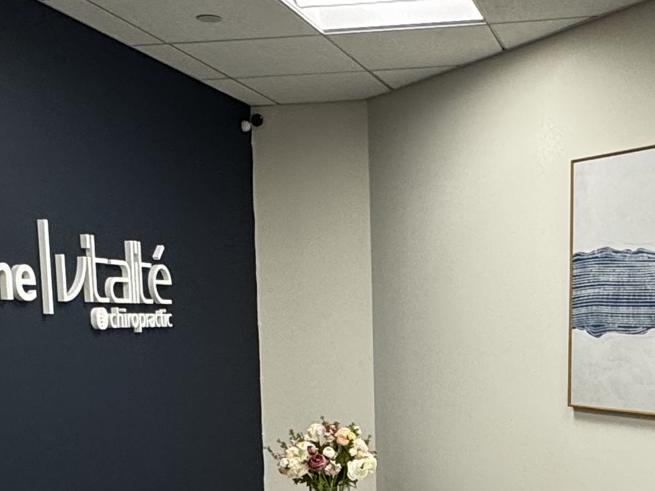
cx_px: 451
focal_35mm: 58
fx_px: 1098
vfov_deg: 24.1
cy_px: 498
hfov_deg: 32.9
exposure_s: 1/60
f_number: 2.2
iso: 200
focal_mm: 2.22
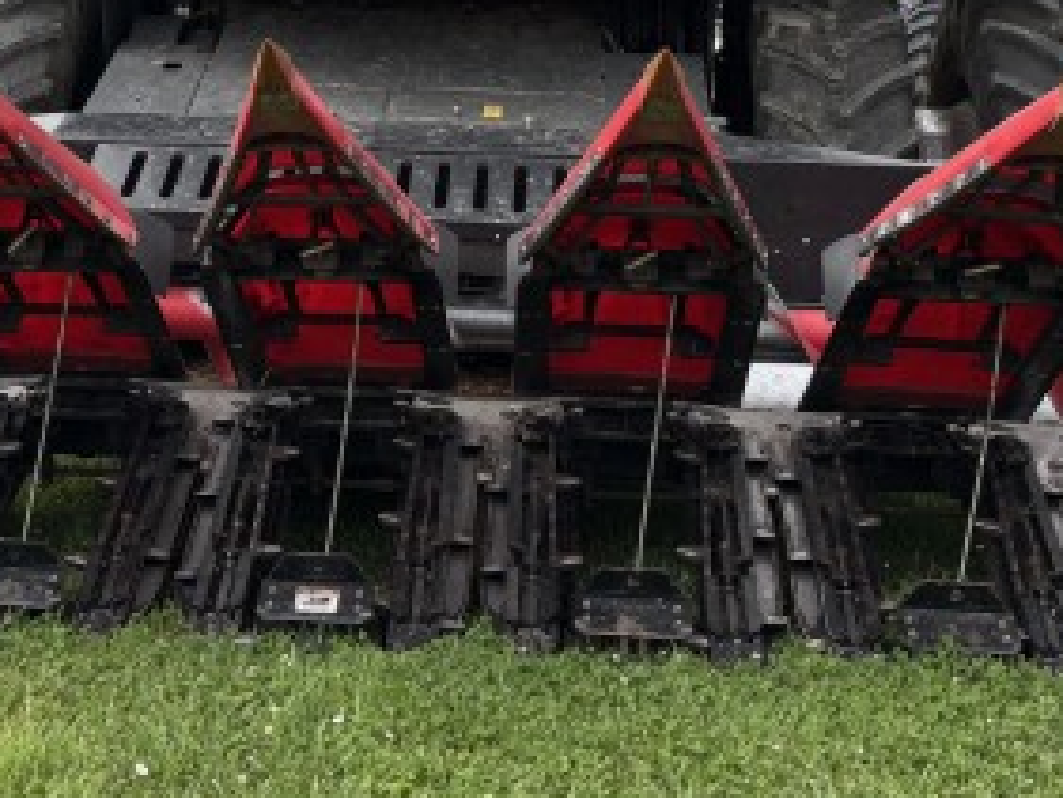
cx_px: 393
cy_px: -113
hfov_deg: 26.2
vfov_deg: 19.0
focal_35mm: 74
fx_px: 2273
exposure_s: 1/3788
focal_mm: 5.96
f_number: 1.6
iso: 50
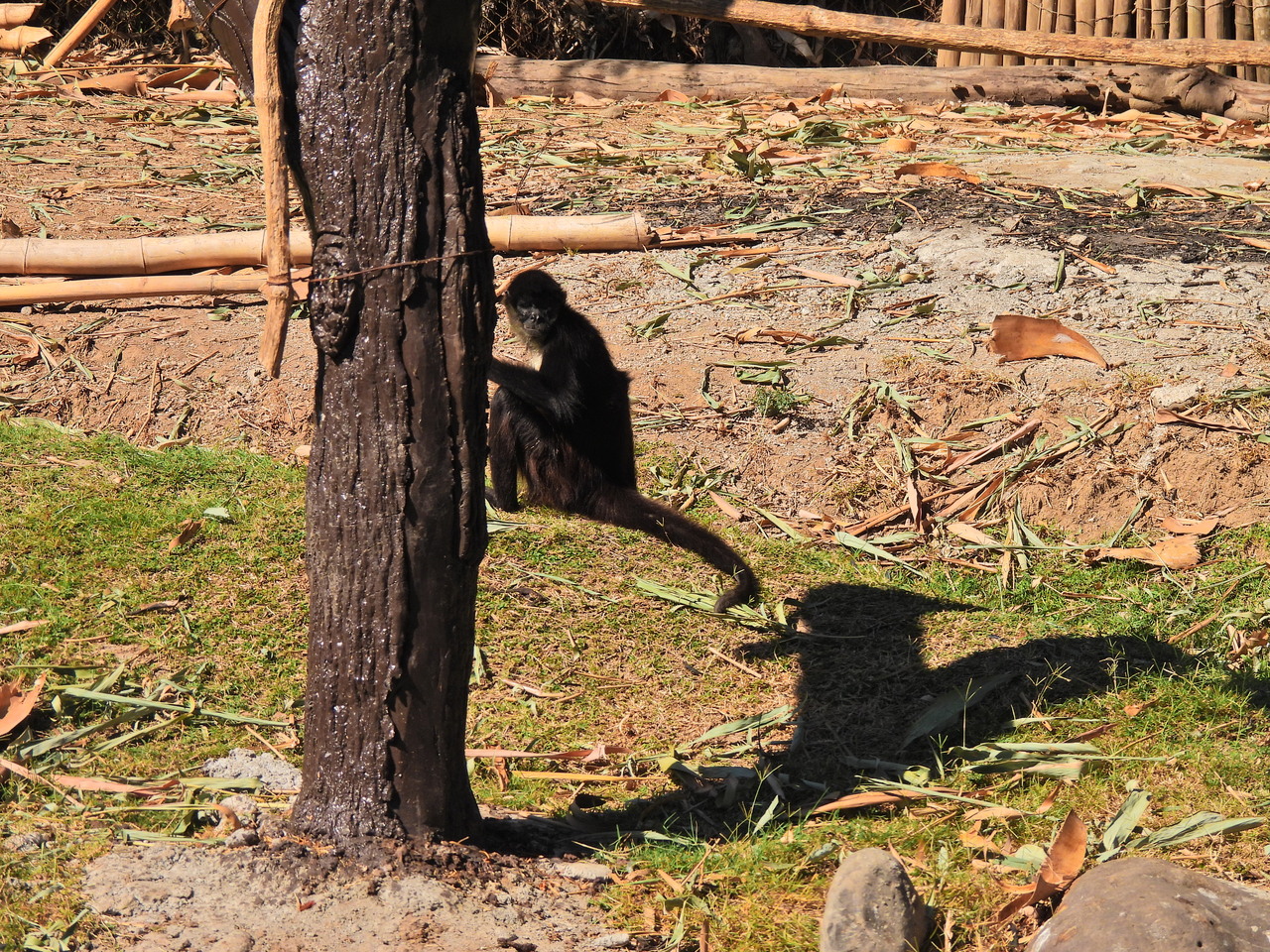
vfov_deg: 6.2
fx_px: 8805
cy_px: 476
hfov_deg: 8.2
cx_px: 635
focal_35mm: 240
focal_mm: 42.8
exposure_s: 1/250
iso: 100
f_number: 4.5
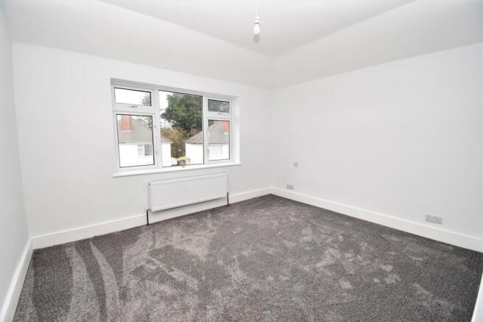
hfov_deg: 100.4
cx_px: 242
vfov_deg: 77.4
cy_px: 161
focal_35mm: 15
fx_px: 201
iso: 800
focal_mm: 10
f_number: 5.6
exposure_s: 1/125
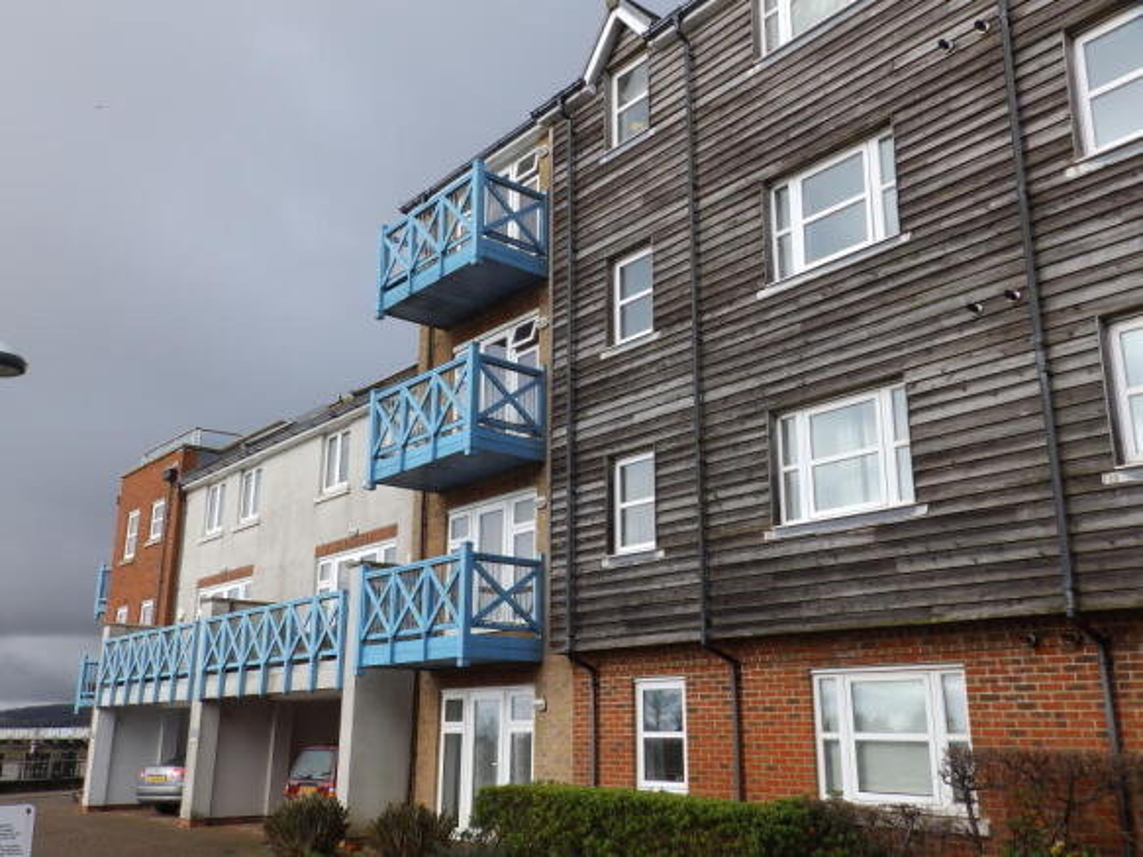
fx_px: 1056
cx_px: 572
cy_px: 428
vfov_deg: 44.1
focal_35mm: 32
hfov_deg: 56.8
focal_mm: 5.7
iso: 80
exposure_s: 1/320
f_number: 4.5
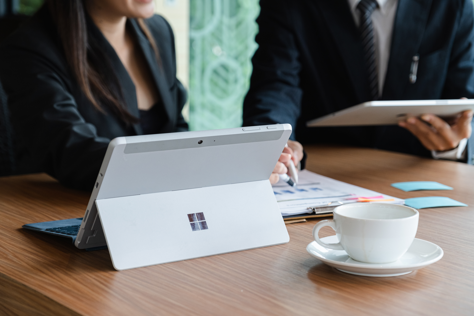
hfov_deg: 27.0
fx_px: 987
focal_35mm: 75
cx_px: 237
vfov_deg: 18.2
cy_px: 158
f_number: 4
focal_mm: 50
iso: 320
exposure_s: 1/170
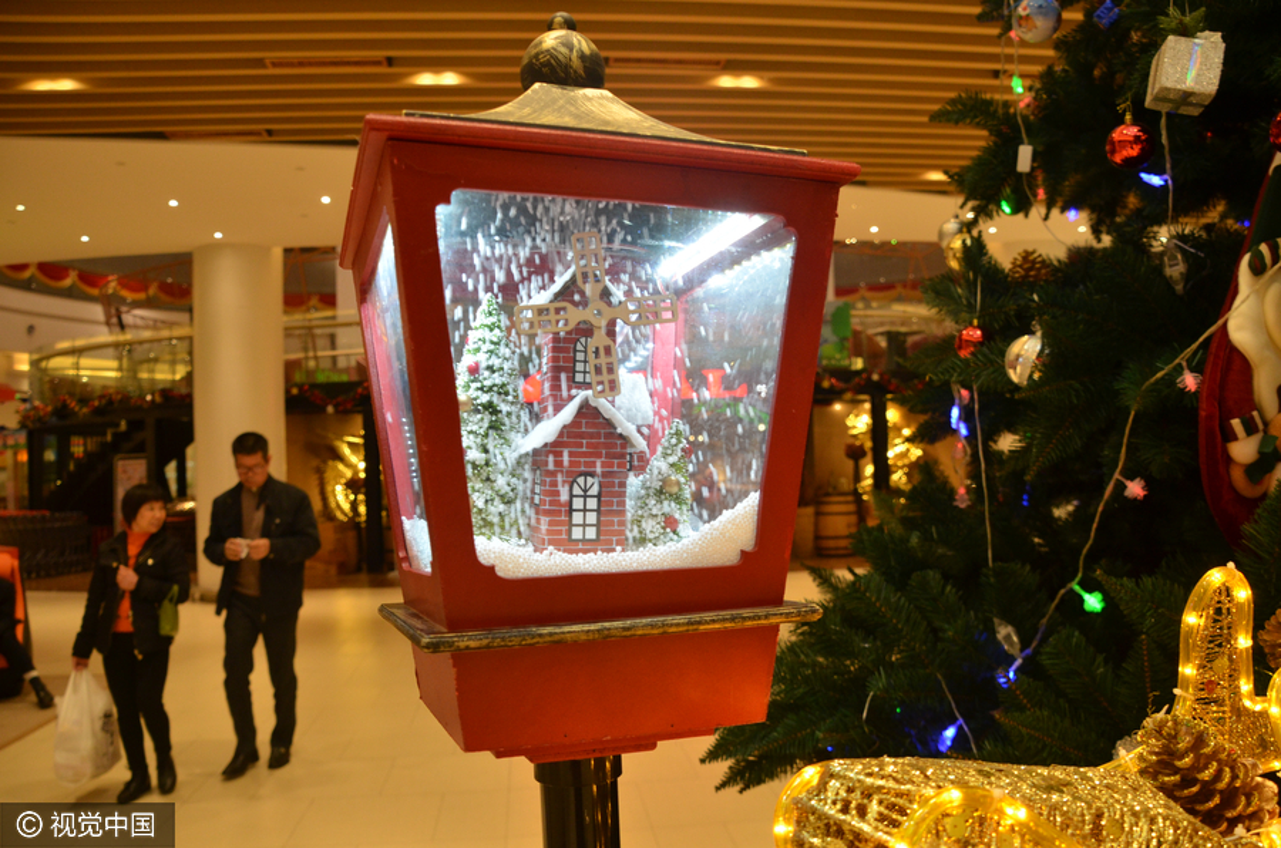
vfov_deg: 47.7
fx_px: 959
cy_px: 424
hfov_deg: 67.5
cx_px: 640
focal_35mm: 27
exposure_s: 1/100
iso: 800
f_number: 5
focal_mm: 18
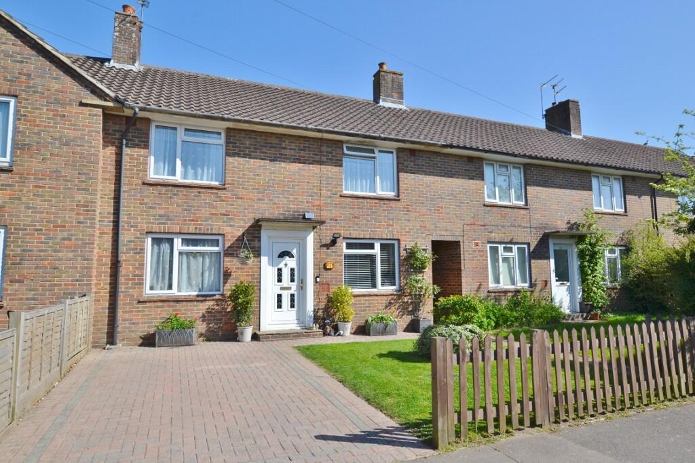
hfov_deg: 81.2
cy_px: 232
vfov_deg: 59.5
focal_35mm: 21
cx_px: 348
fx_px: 405
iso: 100
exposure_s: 1/250
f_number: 8
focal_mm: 14
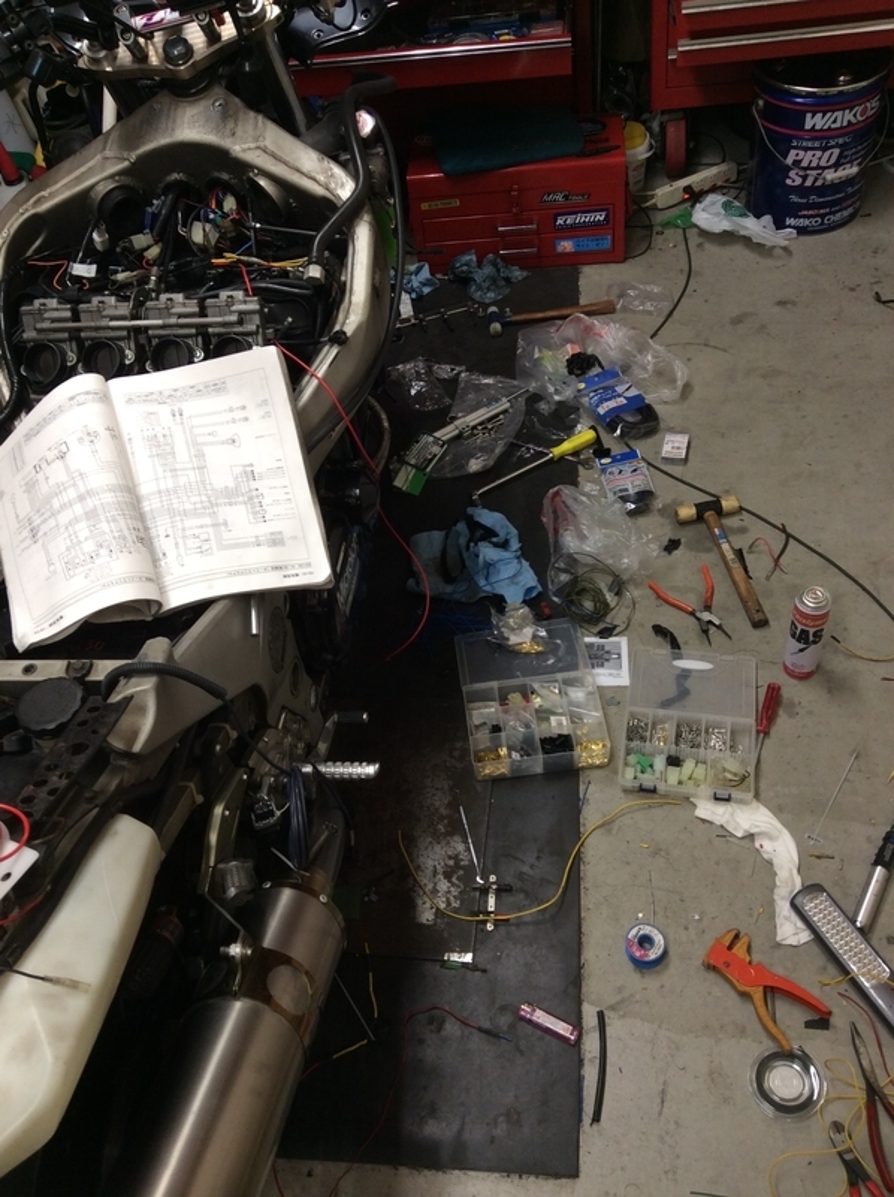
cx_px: 447
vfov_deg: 56.9
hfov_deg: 44.1
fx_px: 1104
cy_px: 598
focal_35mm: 32
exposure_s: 1/24
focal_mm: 3.3
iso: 40
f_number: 2.4
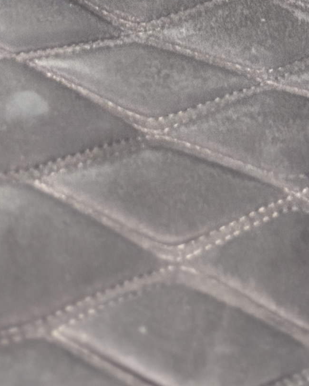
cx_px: 391
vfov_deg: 8.3
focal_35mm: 179
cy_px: -945
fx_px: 2046
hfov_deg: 8.5
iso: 320
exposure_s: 1/60
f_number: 1.6
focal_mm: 5.96
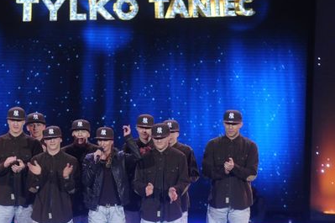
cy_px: 141
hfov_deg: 6.4
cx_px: 113
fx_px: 2983
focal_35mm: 321
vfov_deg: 4.3
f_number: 4.5
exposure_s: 1/160
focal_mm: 200
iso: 2000
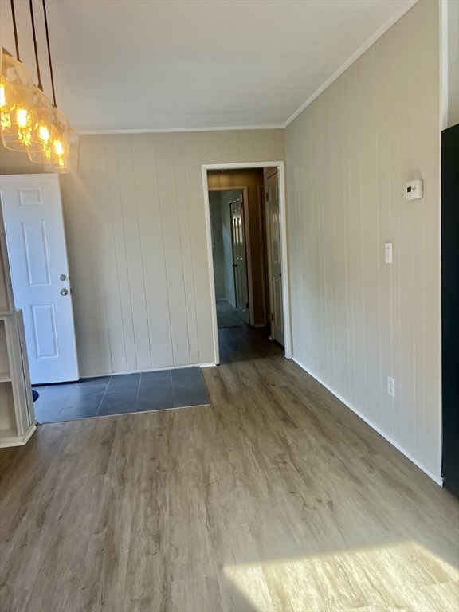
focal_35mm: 26
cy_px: 306
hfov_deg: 53.1
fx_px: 460
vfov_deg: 67.3
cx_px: 230
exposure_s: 1/173
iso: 50
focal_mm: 5.7
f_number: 1.5
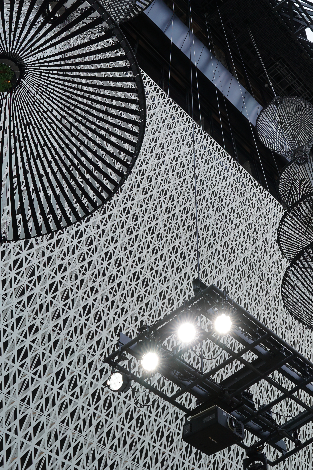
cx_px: 243
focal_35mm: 37
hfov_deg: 35.0
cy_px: 81
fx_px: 483
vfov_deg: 48.4
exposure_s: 1/40
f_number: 8
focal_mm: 18
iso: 100
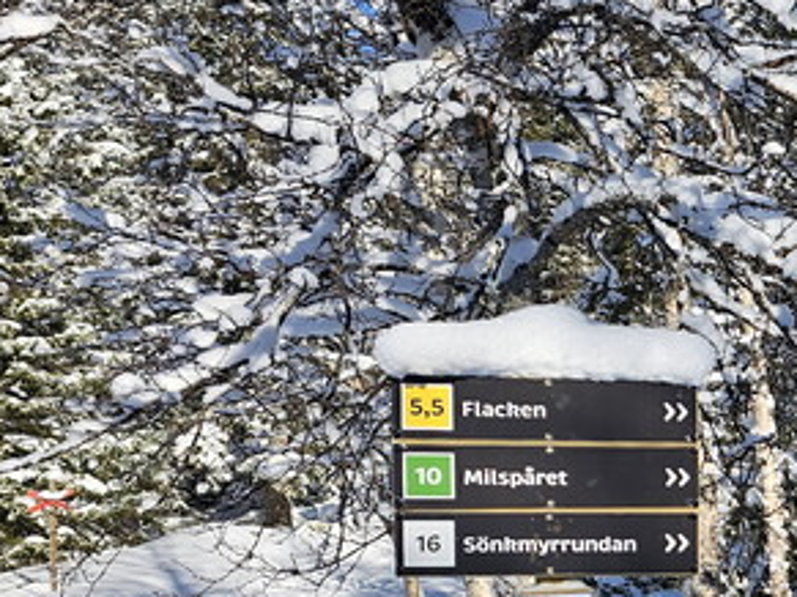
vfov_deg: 19.0
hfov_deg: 21.0
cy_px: 545
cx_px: 1254
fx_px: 1749
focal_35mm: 76
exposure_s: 1/726
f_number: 1.7
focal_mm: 6.3
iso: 10
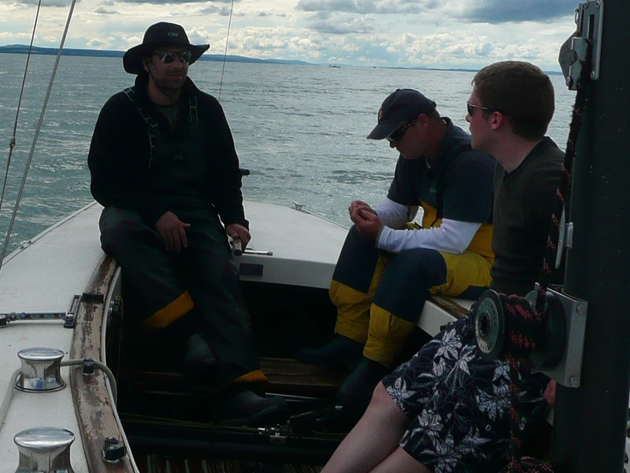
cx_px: 177
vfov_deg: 25.1
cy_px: 72
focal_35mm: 57
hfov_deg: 33.3
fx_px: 1038
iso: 100
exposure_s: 1/320
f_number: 8
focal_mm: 4.6
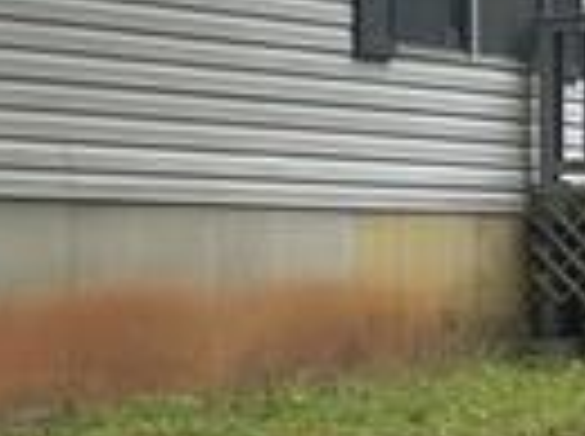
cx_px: -22
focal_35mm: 205
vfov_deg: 7.2
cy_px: 171
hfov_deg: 9.6
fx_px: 3458
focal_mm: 5.1
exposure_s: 1/1339
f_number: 1.6
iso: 50
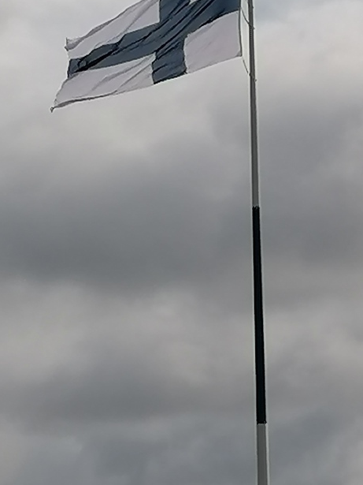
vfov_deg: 9.8
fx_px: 2811
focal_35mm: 201
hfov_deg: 7.4
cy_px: 212
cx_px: 209
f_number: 1.8
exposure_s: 1/2762
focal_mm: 4.75
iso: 50
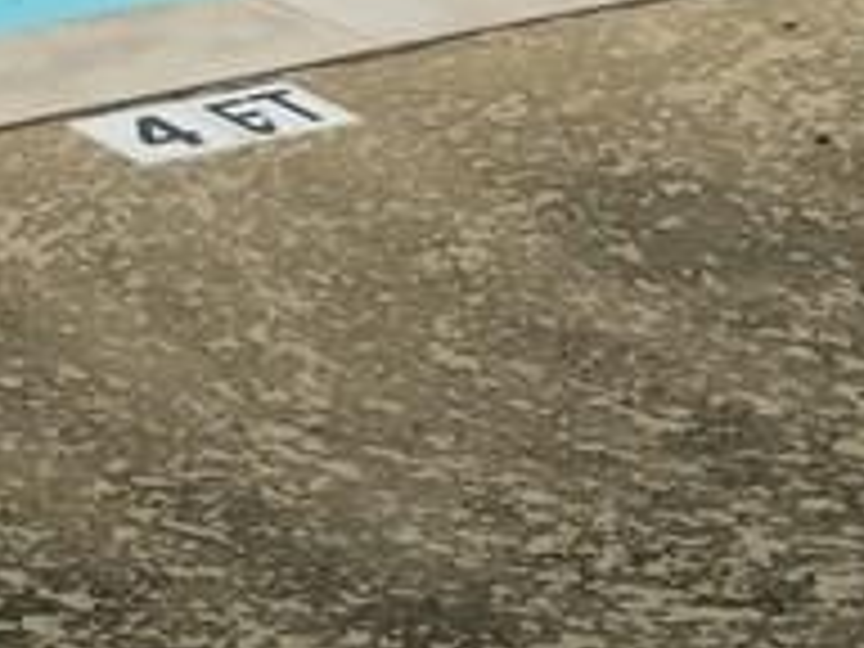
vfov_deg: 8.5
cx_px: -302
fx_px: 3869
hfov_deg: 12.3
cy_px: -1026
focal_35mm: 155
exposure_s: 1/706
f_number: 2.2
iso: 32
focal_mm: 4.15
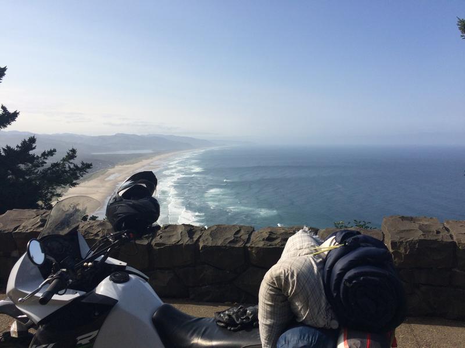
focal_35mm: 29
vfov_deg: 48.2
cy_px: 174
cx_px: 232
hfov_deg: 61.7
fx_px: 390
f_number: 2.2
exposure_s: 1/3425
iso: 32
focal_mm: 4.15
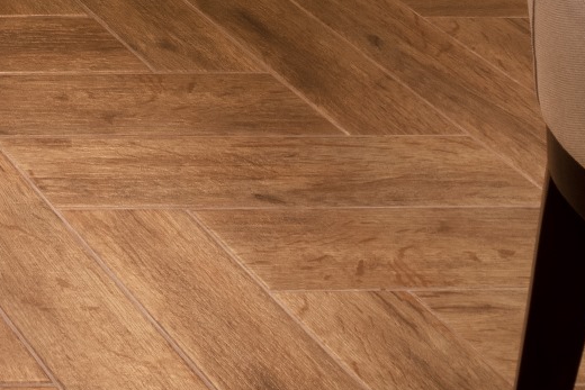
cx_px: -901
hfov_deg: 12.6
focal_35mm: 119
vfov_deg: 8.7
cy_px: -901
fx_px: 1934
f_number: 11
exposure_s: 1/3
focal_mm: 15
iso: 200
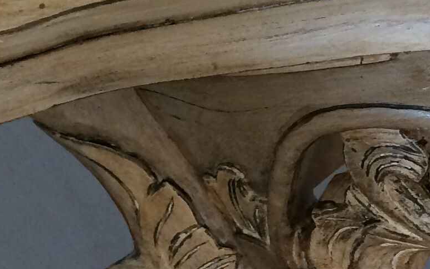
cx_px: 690
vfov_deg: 9.8
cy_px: 404
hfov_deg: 14.7
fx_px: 1523
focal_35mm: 130
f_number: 2.2
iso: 100
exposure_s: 1/33
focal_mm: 4.15
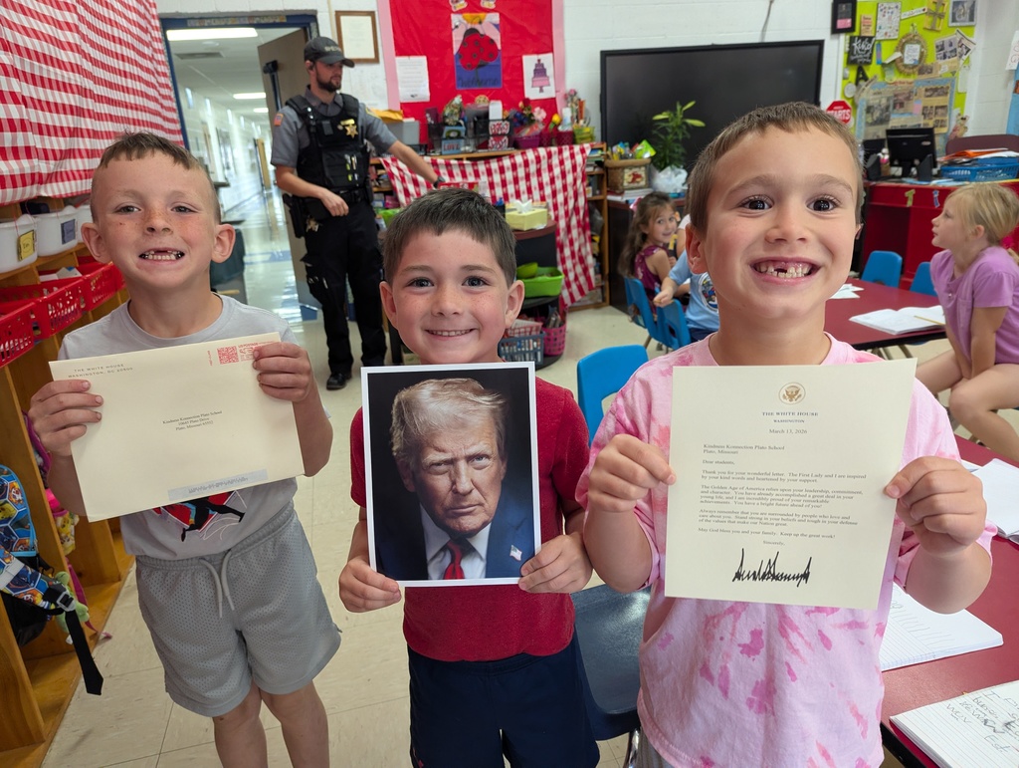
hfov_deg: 71.5
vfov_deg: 56.9
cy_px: 384
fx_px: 707
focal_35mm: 24
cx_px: 510
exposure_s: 1/60
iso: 267
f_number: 1.85
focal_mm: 6.81
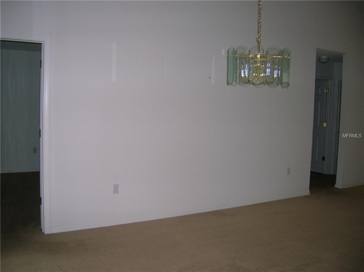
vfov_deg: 41.7
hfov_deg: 54.0
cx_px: 182
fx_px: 357
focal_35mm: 34
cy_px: 136
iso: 91
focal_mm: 5.7
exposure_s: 1/60.1
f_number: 2.9
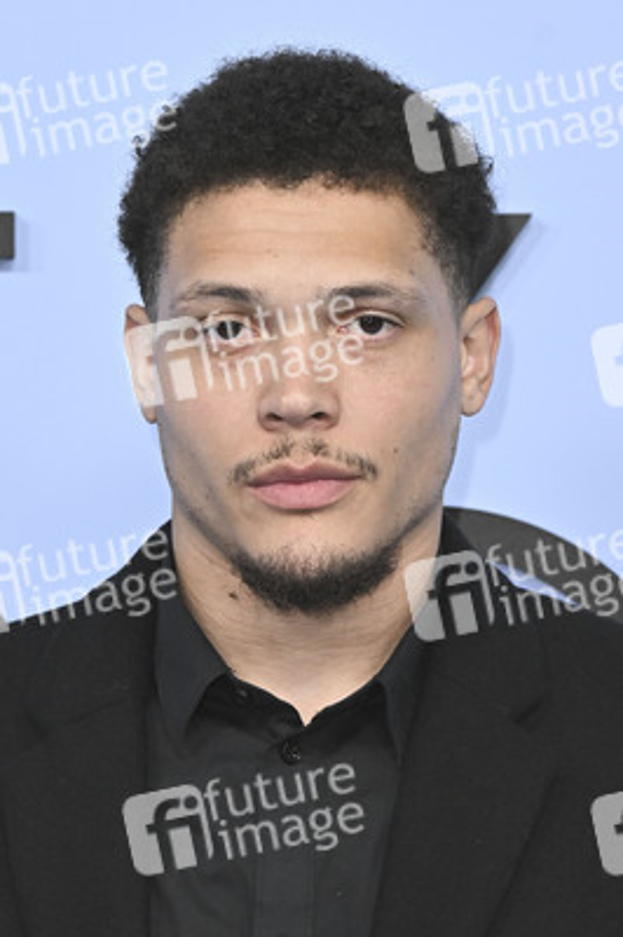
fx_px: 3926
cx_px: 312
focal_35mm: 151
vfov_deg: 13.6
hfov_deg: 9.1
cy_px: 468
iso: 1600
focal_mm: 101
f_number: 6.3
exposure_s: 1/320
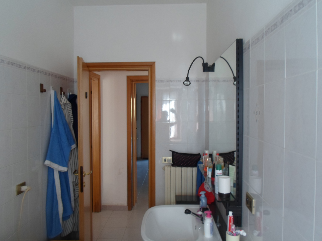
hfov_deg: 67.3
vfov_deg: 53.1
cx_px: 159
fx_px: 242
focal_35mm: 26
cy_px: 119
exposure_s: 1/30
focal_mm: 4.5
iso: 100
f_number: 2.5
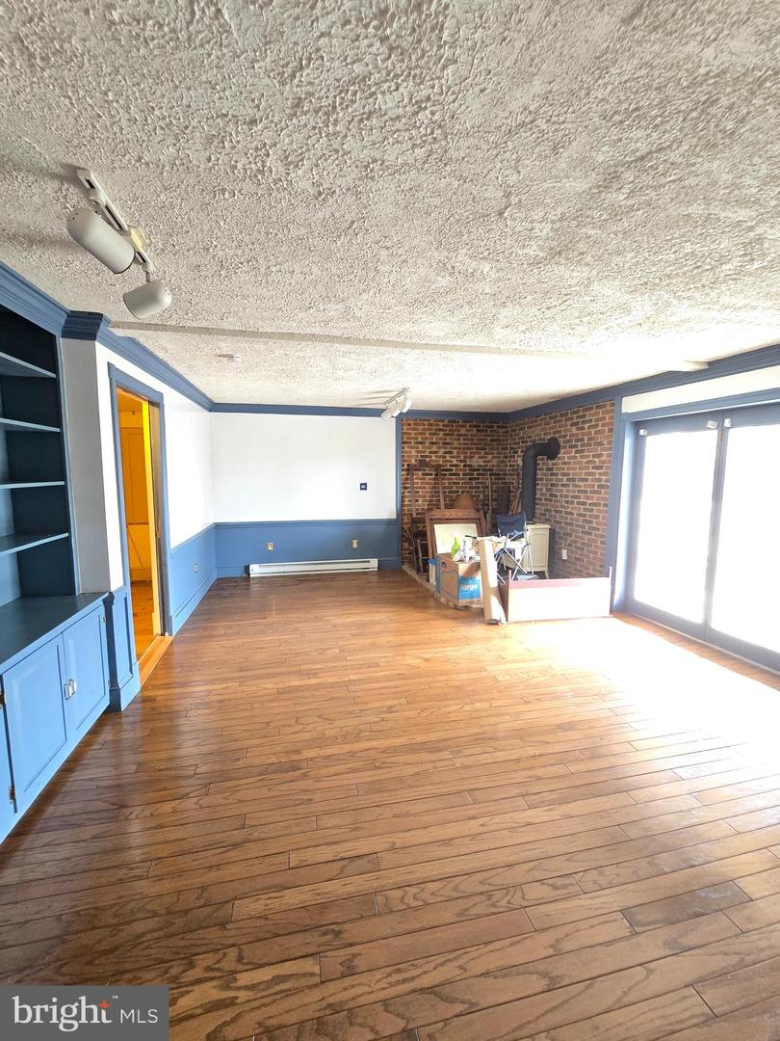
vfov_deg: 106.2
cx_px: 390
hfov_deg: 89.9
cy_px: 520
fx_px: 391
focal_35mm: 13
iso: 500
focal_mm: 2.2
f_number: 2.2
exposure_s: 1/60
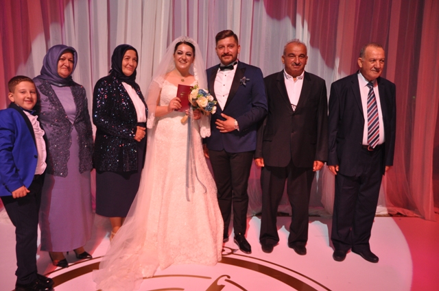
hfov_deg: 53.2
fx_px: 438
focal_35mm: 36
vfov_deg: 36.8
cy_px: 146
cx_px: 220
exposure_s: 1/125
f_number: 3.8
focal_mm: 24
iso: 720
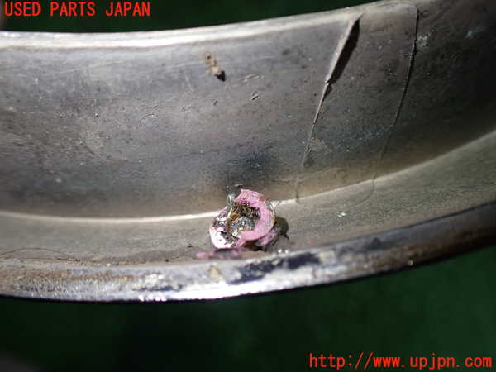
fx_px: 430
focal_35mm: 30
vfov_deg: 46.8
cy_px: 186
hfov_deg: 60.0
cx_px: 248
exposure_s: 1/125
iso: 200
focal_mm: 5.4
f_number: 2.3
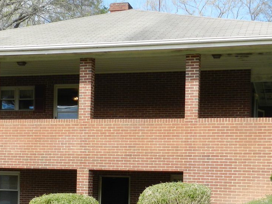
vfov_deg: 18.4
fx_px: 621
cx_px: 72
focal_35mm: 79
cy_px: 184
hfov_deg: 24.5
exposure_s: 1/500
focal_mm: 6.7
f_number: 4
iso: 160
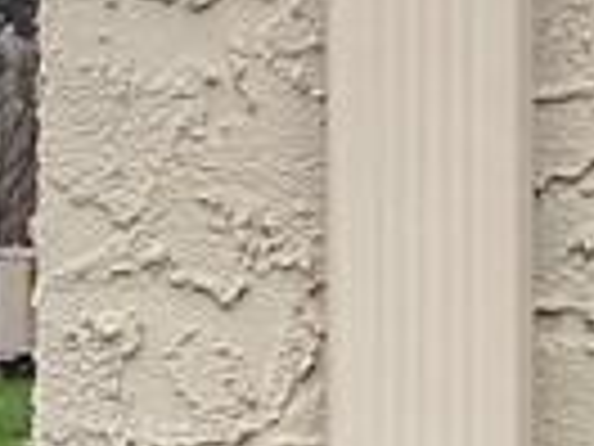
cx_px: -1089
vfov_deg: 7.4
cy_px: 270
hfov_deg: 8.5
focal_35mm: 202
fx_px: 3466
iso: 32
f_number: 1.8
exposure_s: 1/300
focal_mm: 4.25
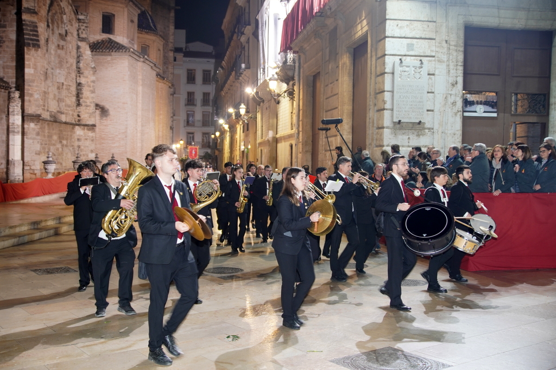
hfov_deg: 49.6
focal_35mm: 39
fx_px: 602
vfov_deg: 34.2
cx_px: 278
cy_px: 185
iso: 250
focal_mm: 26
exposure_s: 1/60
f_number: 2.8
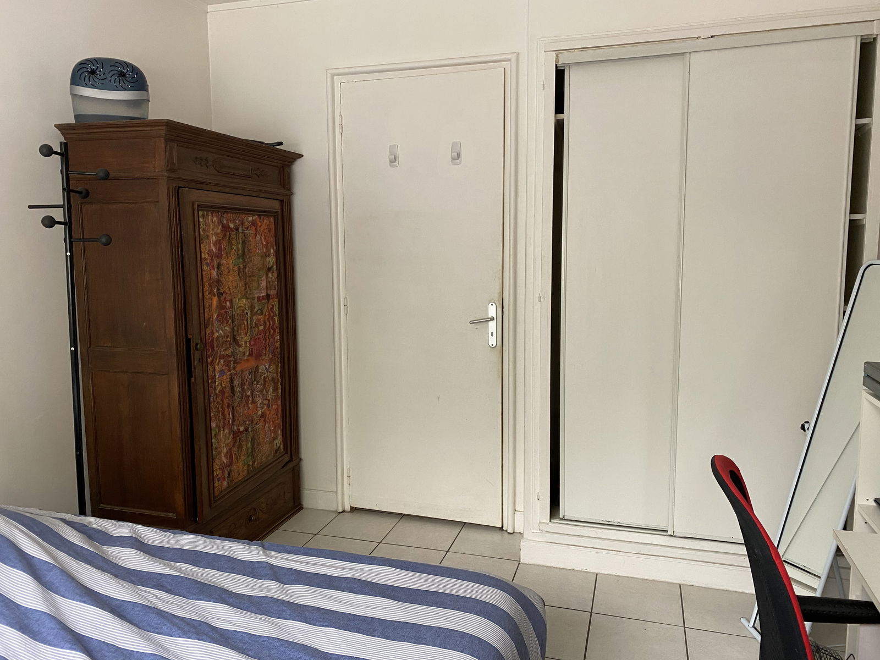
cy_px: 330
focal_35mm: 26
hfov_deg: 67.3
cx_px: 440
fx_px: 661
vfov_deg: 53.1
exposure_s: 1/62
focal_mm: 4.25
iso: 125
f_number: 1.8
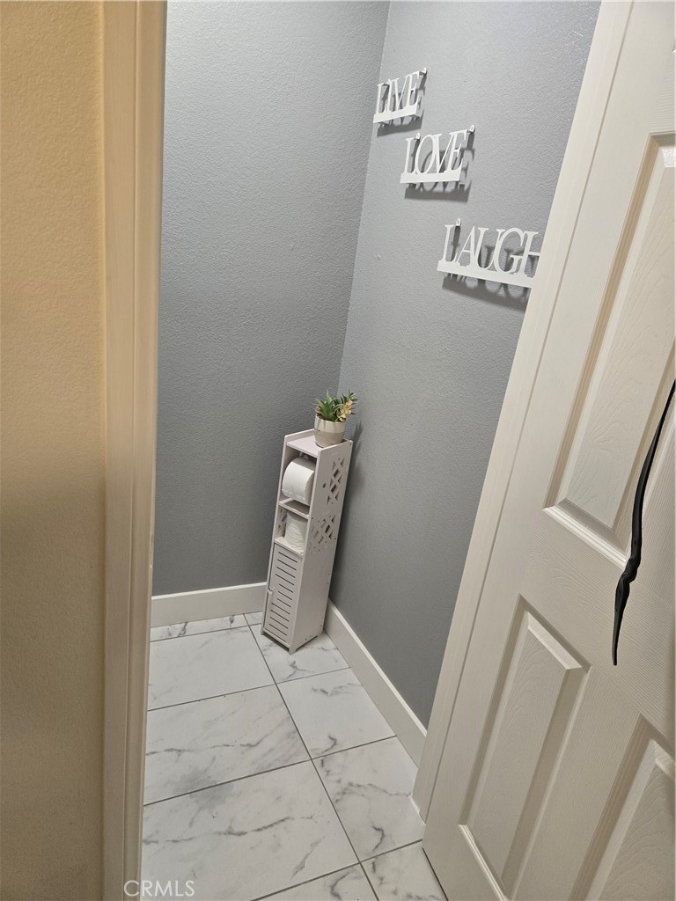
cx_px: 338
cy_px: 450
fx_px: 599
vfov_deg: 73.9
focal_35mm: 23
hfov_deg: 58.9
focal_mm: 5.4
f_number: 1.8
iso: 250
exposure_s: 1/120
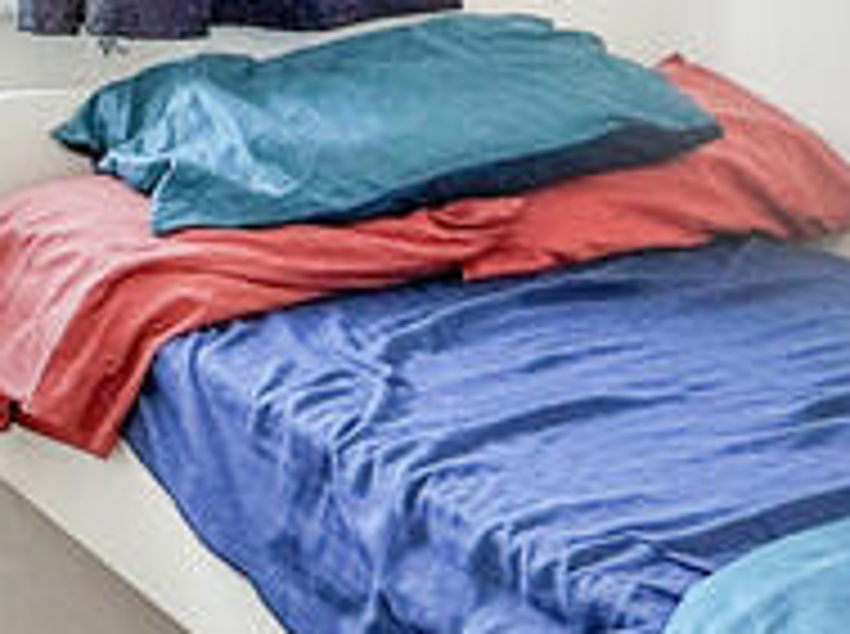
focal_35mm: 76
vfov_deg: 19.2
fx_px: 1863
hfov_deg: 25.7
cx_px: 355
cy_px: 175
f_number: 2.2
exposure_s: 1/100
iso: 50
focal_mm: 2.22
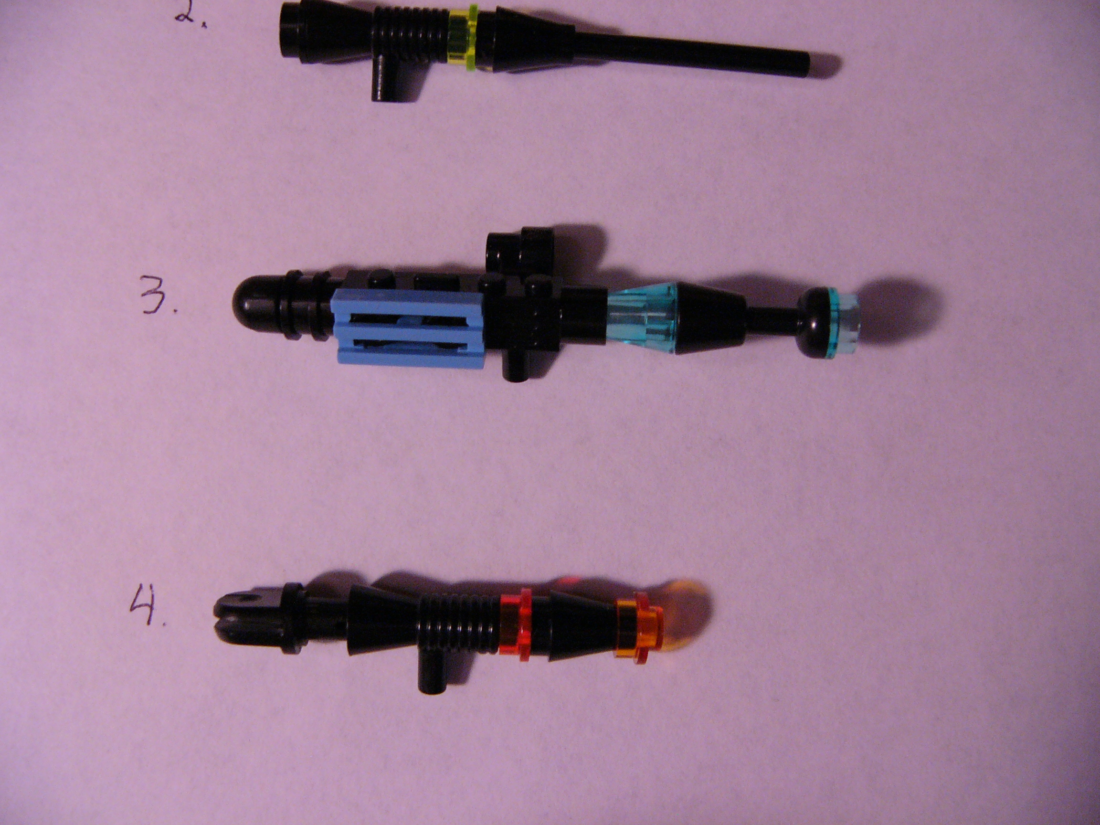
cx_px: 550
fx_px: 1144
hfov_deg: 51.4
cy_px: 412
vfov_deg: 39.7
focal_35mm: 36
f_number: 2.8
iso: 200
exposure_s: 1/20
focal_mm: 6
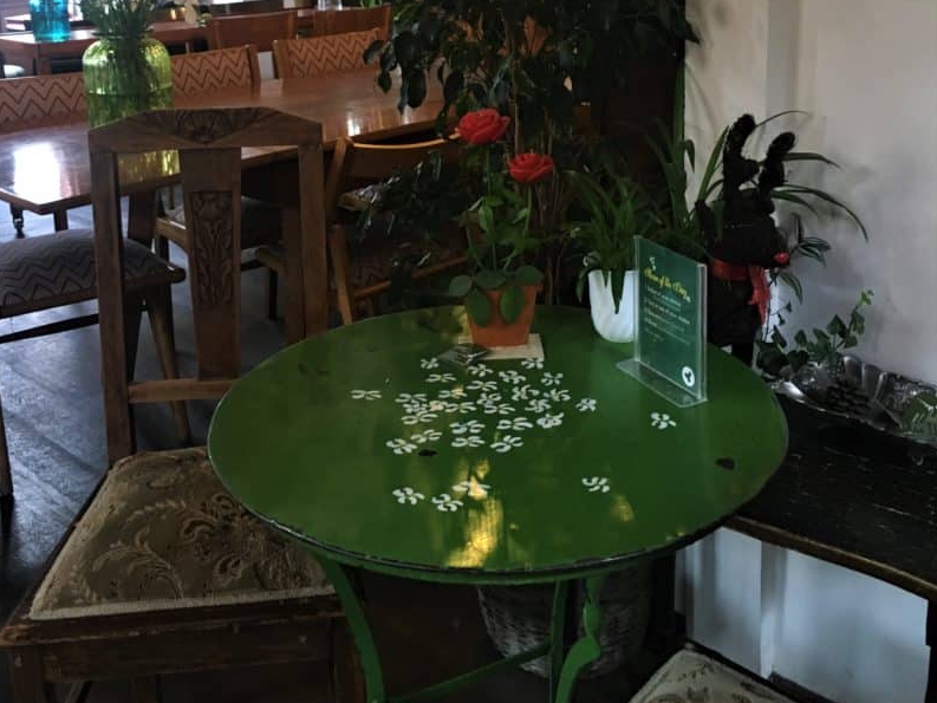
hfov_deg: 47.9
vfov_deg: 35.4
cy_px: 122
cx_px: 468
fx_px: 1056
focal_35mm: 39
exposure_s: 1/33
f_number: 2.2
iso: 160
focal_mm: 4.15
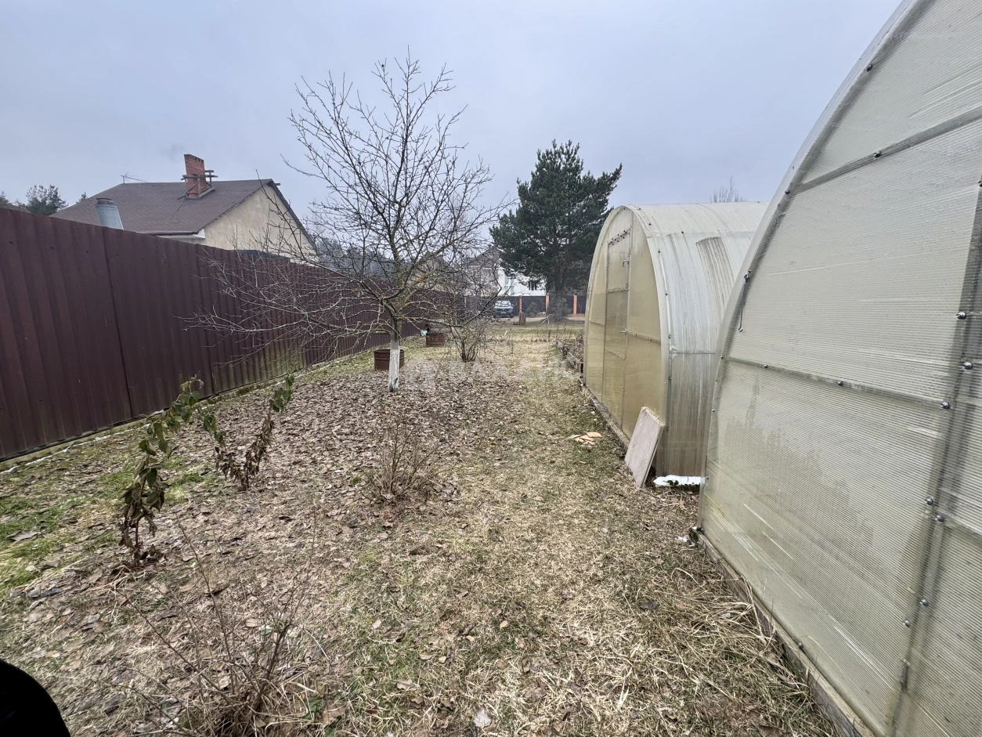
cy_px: 368
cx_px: 491
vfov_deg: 85.7
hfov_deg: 102.1
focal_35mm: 14
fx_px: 397
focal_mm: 2.22
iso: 40
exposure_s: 1/108
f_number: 2.2
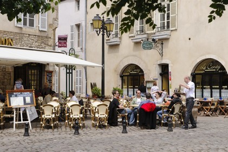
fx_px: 418
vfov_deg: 20.6
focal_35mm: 66
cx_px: 114
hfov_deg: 30.5
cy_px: 76
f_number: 13
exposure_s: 1/160
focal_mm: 66
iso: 200
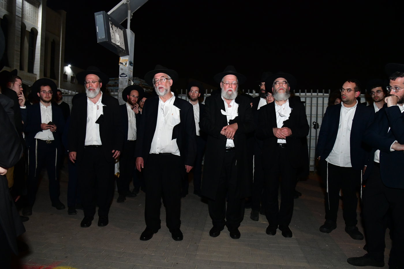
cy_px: 134
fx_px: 269
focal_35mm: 24
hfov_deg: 73.8
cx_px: 202
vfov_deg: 53.1
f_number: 5.6
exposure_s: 1/100
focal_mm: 24
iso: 6400
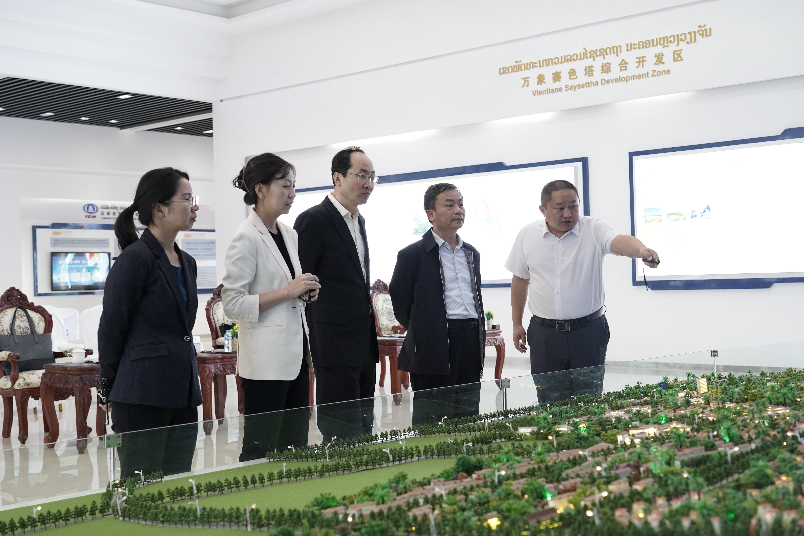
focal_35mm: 46
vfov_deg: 29.2
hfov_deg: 42.7
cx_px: 402
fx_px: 1027
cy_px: 268
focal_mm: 46
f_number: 5
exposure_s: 1/200
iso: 3200
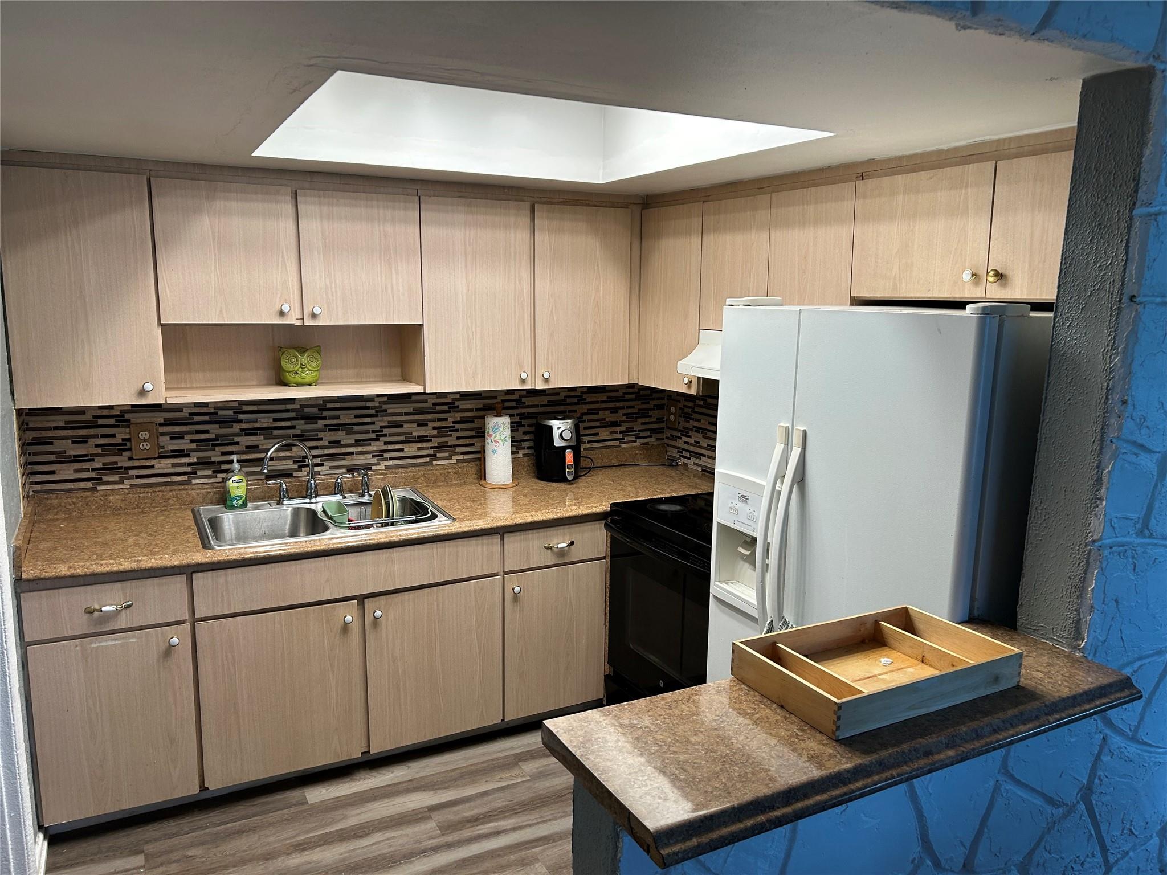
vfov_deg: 53.1
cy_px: 438
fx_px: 877
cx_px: 584
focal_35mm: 26
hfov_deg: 67.3
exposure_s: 1/120
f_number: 1.5
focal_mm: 5.7
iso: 100
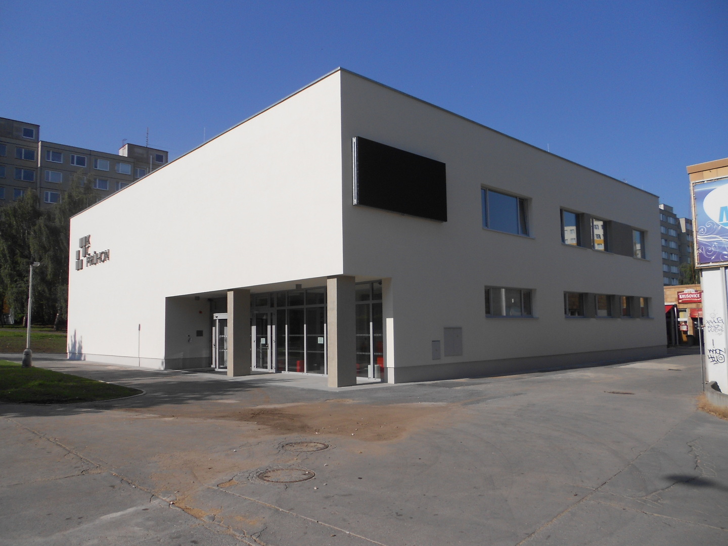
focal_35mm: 26
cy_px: 273
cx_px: 364
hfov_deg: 67.3
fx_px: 547
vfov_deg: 53.1
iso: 80
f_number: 8
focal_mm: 4.6
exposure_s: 1/320
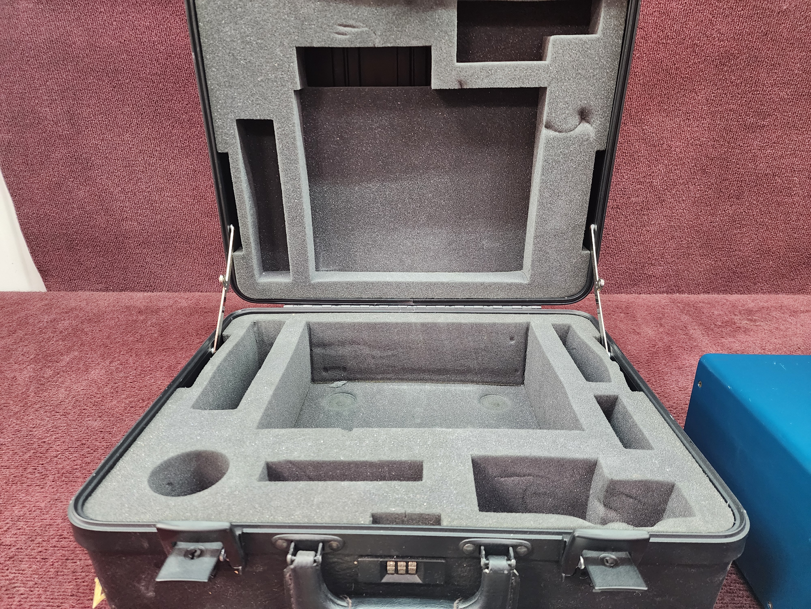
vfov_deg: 58.9
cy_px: 304
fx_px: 539
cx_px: 406
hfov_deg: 73.9
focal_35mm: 23
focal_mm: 6.4
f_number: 1.8
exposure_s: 1/60
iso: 640
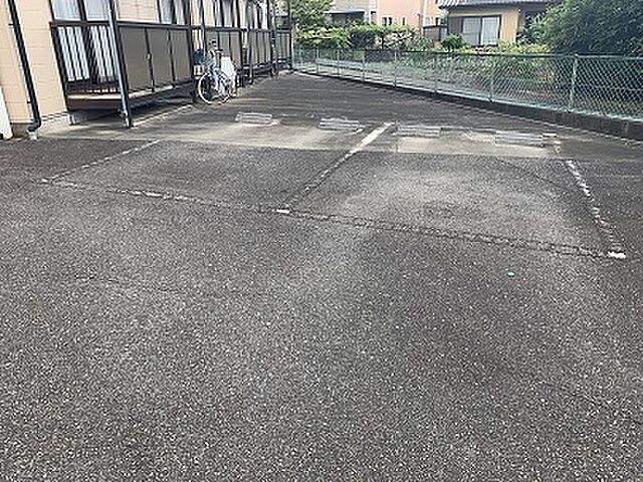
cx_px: 322
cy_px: 241
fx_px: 483
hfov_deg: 67.3
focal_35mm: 26
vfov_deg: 53.1
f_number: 1.8
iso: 25
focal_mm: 4.25
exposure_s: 1/374
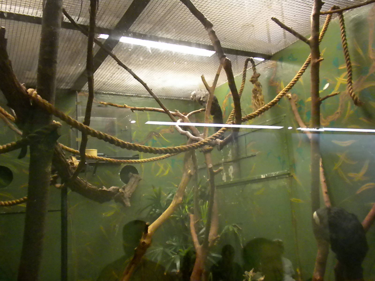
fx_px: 401
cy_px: 140
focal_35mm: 37
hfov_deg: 50.1
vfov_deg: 38.7
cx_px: 188
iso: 1488
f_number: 3.5
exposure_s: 1/53.8
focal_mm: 6.6
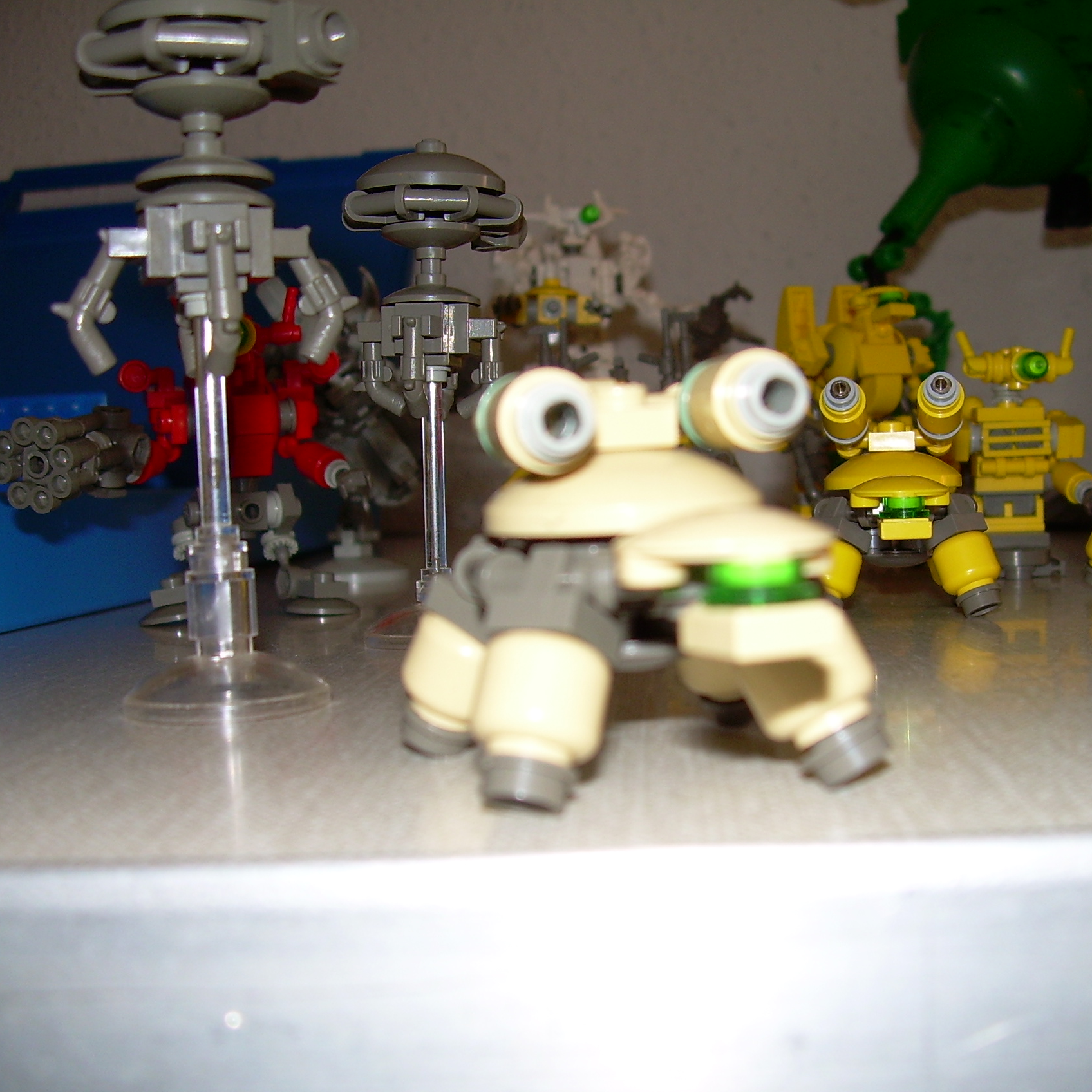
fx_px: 1606
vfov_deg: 37.6
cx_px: 681
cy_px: 548
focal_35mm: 45
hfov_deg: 37.3
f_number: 2.8
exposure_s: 1/60
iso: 50
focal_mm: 6.3
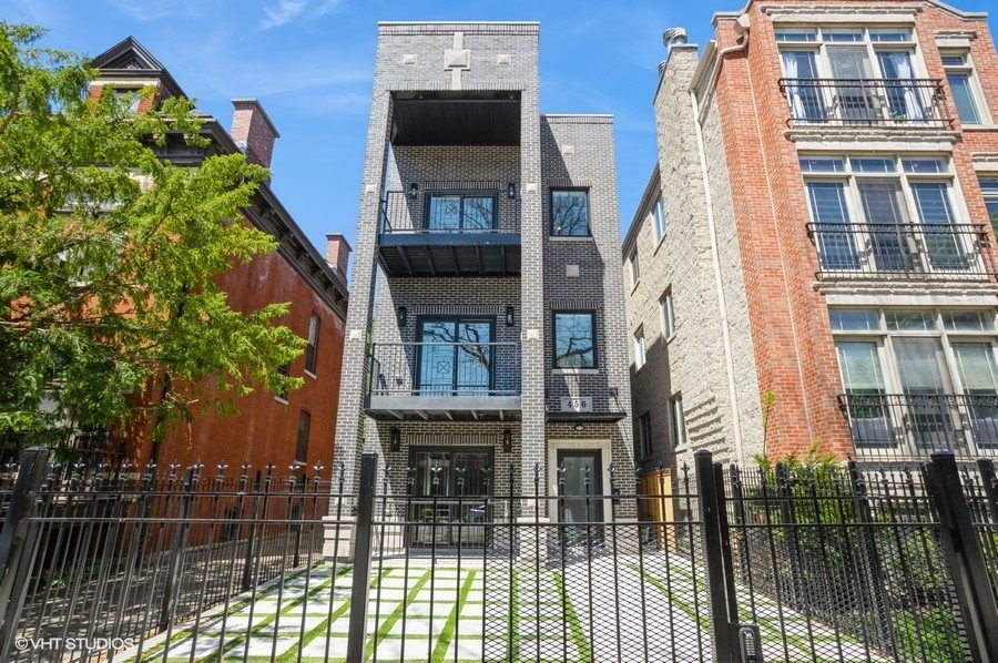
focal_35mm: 18
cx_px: 499
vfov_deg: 67.3
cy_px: 332
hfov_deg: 90.1
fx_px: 498
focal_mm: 11.88
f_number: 11
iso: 200
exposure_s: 1/250
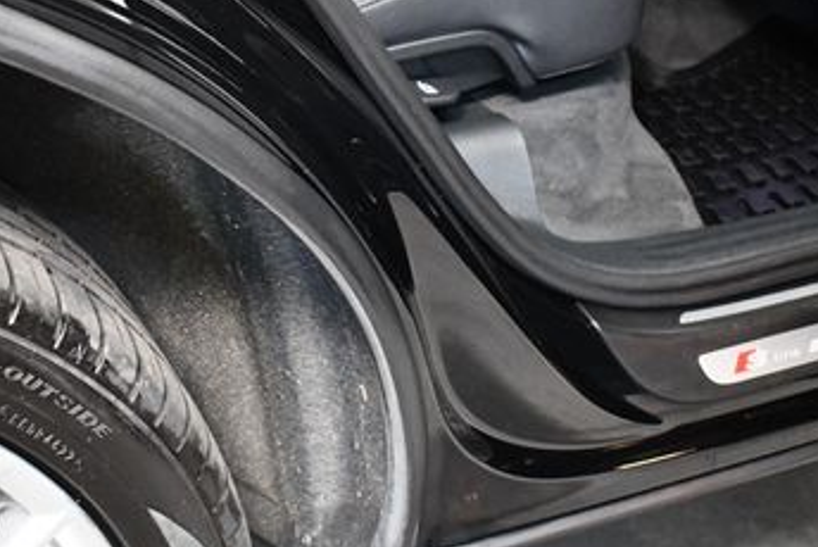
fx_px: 1524
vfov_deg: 20.3
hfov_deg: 30.0
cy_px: 228
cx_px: 338
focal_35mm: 67
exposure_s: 1/60
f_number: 3.5
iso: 4500
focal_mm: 18
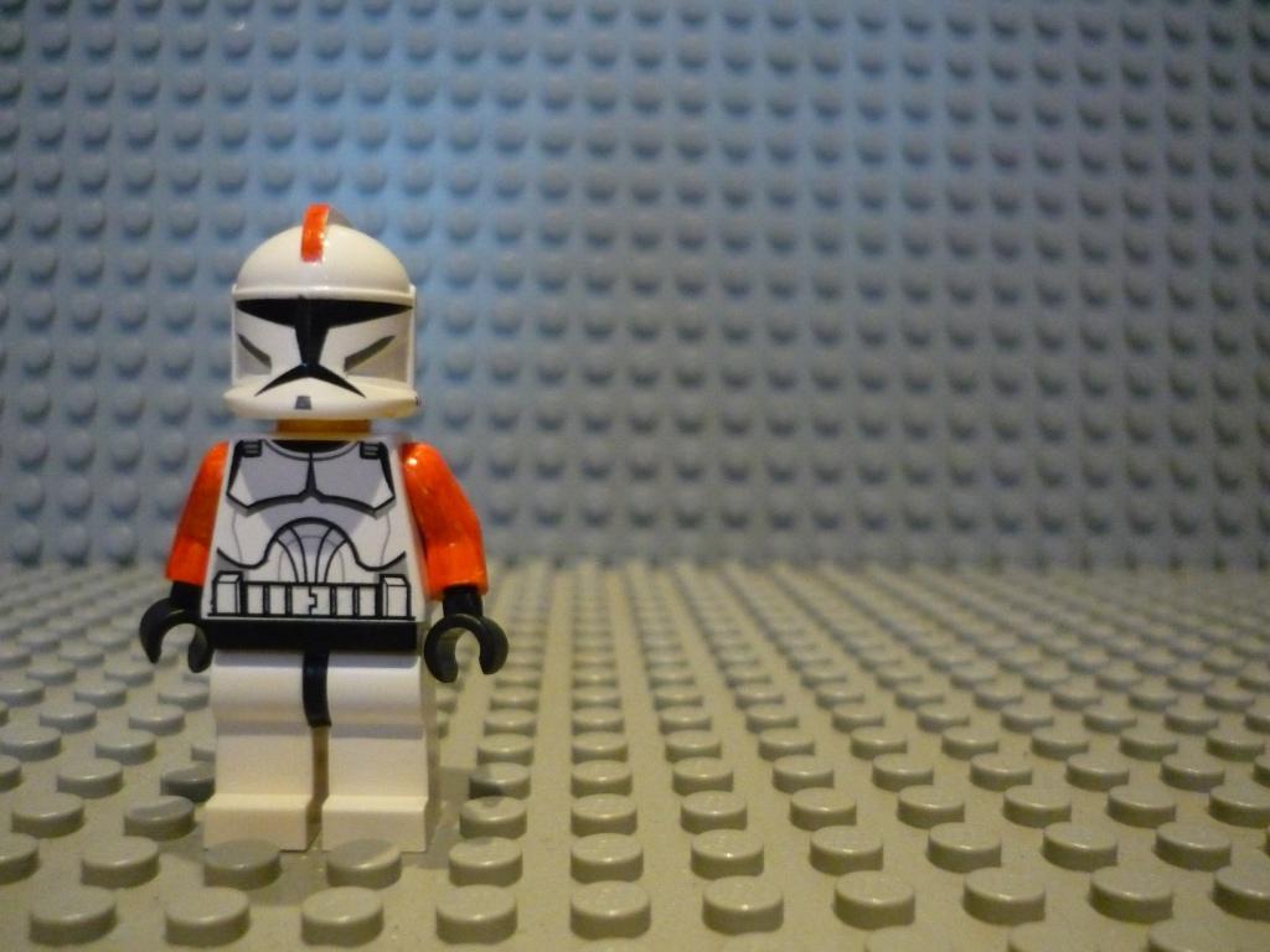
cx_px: 635
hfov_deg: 55.4
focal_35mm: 33
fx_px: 1211
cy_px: 476
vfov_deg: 42.9
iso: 800
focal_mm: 5.5
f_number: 2.8
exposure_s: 1/20
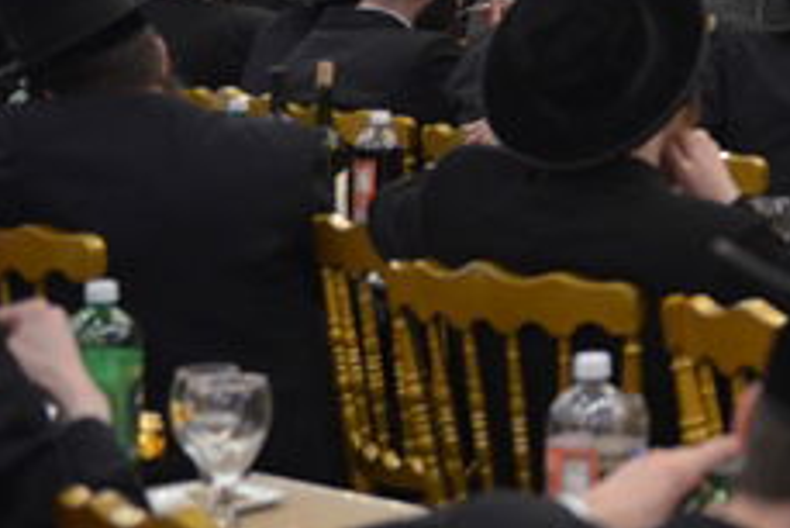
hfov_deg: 13.0
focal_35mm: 143
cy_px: -85
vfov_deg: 9.5
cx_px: 1432
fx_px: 3140
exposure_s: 1/125
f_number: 2.8
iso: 2000
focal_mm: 32
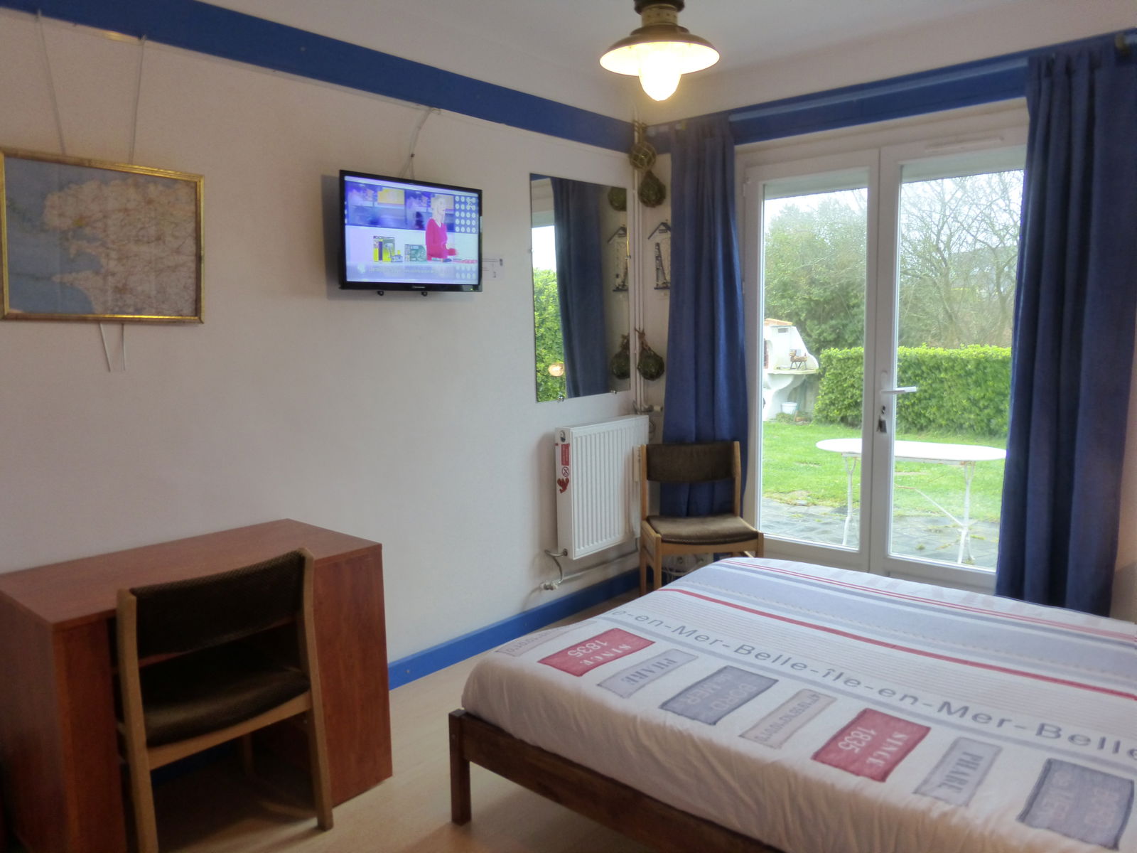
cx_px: 568
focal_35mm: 25
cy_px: 426
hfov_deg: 69.4
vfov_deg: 54.9
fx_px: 821
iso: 400
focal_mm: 4.3
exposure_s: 1/50
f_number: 3.3
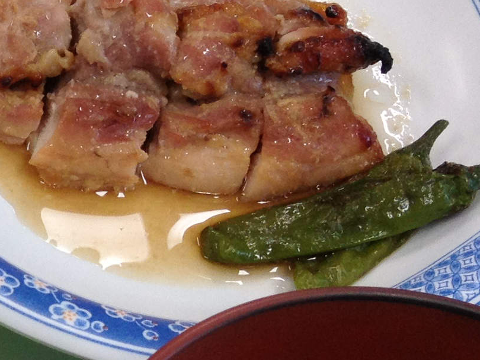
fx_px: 1956
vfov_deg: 10.5
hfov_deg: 12.7
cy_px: 296
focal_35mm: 141
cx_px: -385
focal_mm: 4.28
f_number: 2.4
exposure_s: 1/60
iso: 80
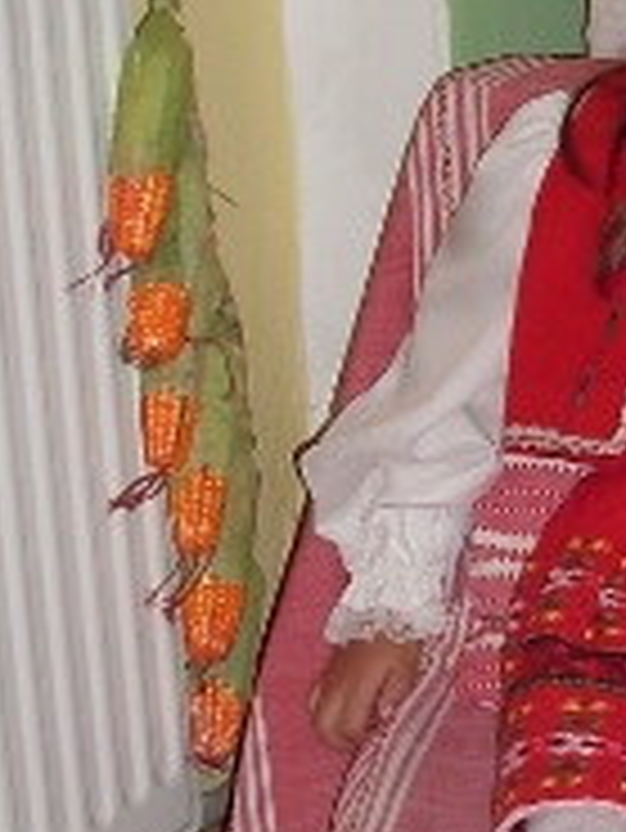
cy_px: 283
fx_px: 3950
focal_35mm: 164
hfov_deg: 8.8
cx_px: 941
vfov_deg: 12.0
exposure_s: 1/45
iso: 100
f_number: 2.8
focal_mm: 6.3
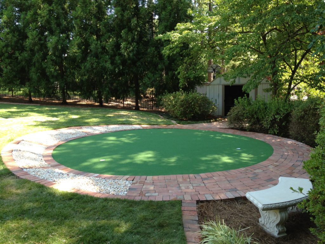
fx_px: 329
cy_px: 122
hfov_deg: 52.6
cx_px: 162
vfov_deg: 40.7
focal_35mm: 35
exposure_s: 1/132
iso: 64
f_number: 2.4
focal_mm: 4.28
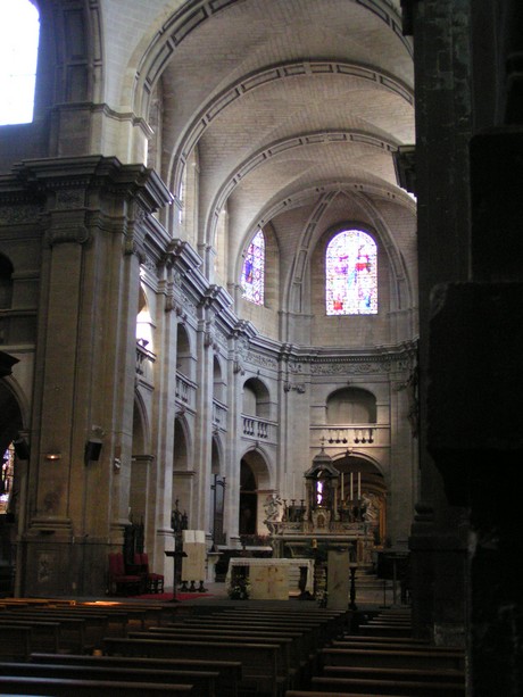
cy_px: 348
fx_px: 906
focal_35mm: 45
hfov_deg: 32.2
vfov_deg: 42.1
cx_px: 262
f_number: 2.8
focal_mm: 6.9
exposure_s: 1/40
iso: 400
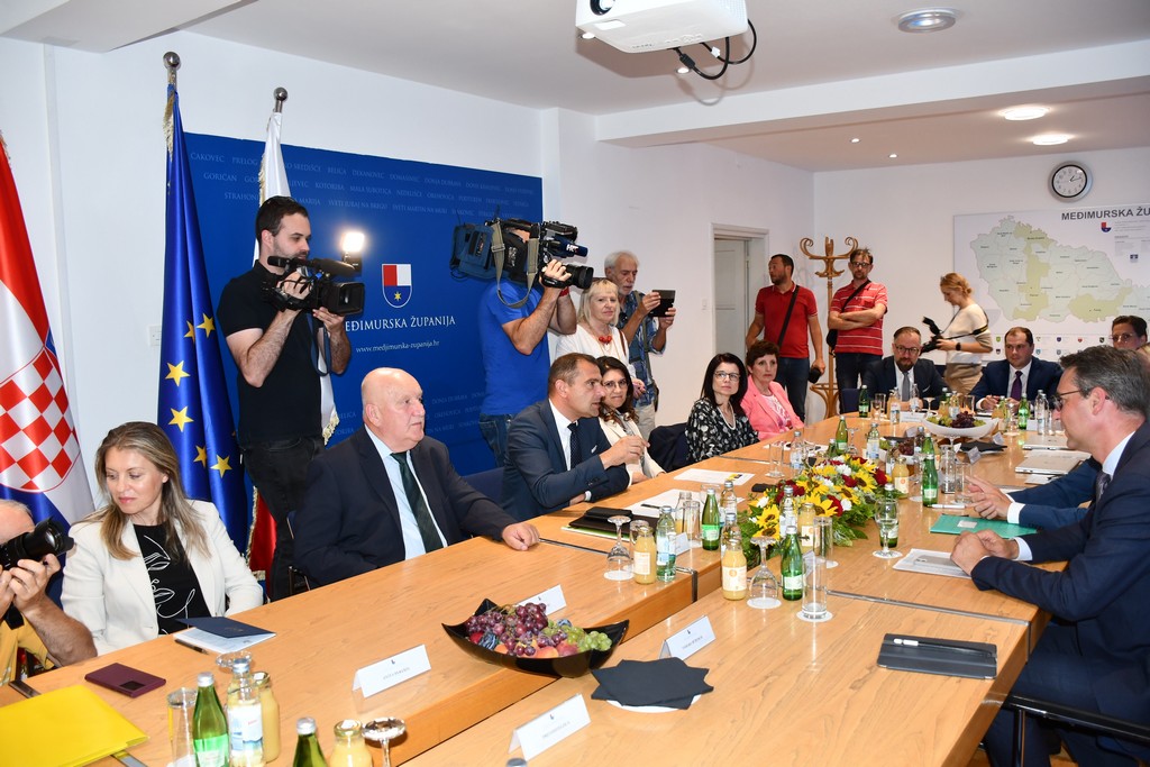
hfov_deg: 67.4
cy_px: 384
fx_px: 863
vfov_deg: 47.9
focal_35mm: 27
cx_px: 575
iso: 500
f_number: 3.5
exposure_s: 1/60
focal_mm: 18
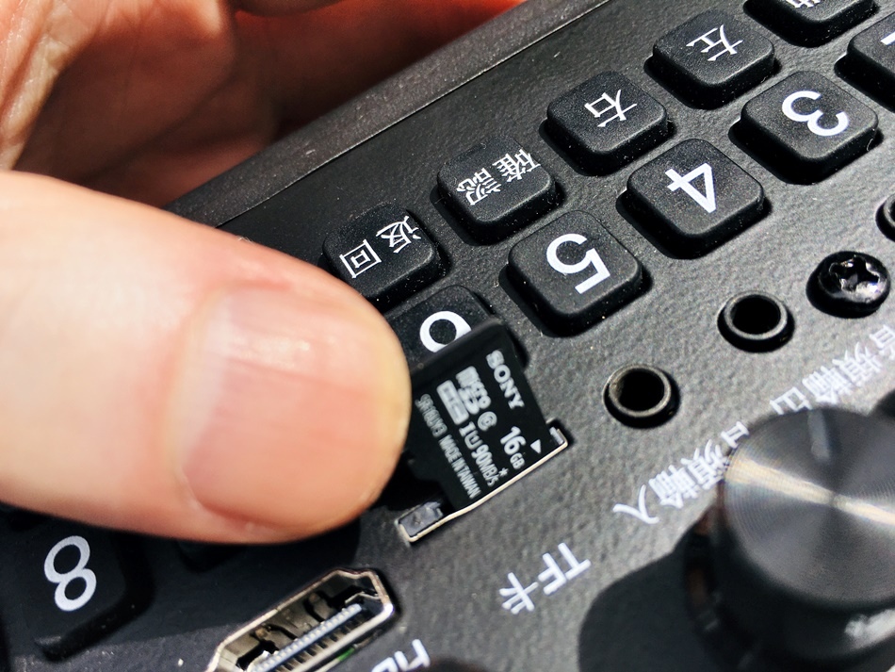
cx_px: 448
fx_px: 750
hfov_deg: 61.6
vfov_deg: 48.2
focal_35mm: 29
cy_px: 336
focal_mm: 4.15
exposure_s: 1/1241
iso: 25
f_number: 2.2
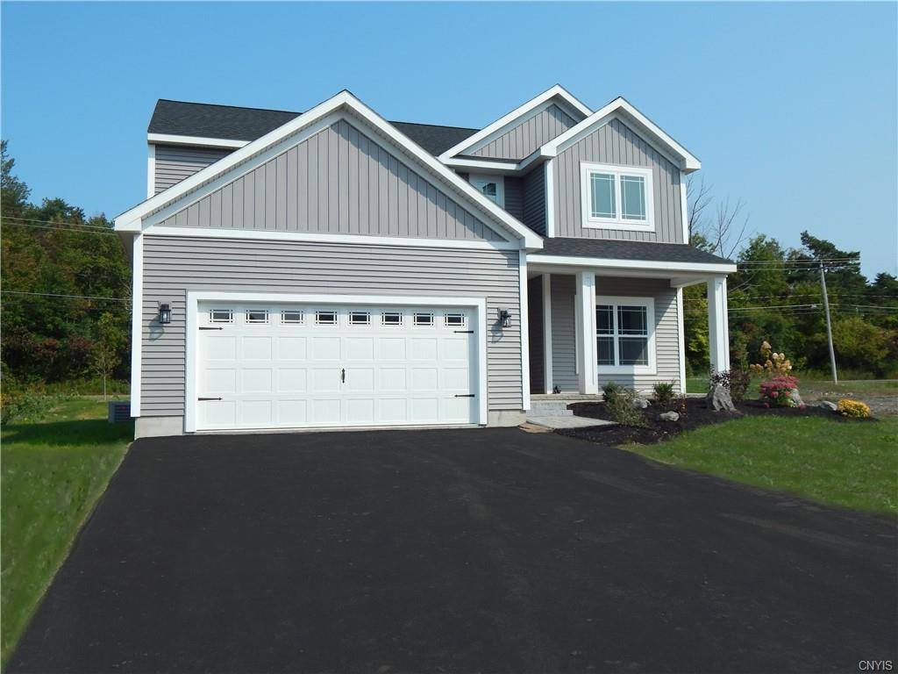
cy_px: 337
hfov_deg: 58.4
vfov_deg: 45.4
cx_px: 449
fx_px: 804
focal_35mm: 31
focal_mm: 5.6
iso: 125
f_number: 6.5
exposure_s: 1/640
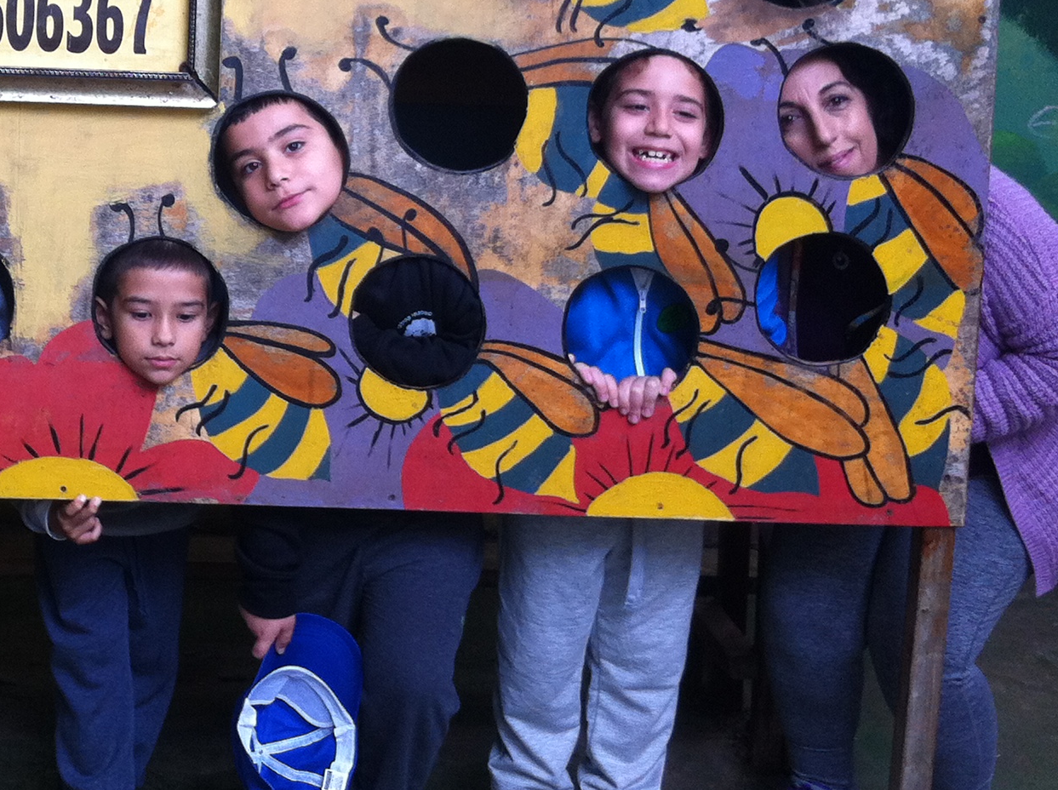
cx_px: 128
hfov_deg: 25.9
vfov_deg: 19.7
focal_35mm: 73
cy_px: 58
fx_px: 2228
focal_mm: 3.85
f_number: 2.8
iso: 100
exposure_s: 1/40
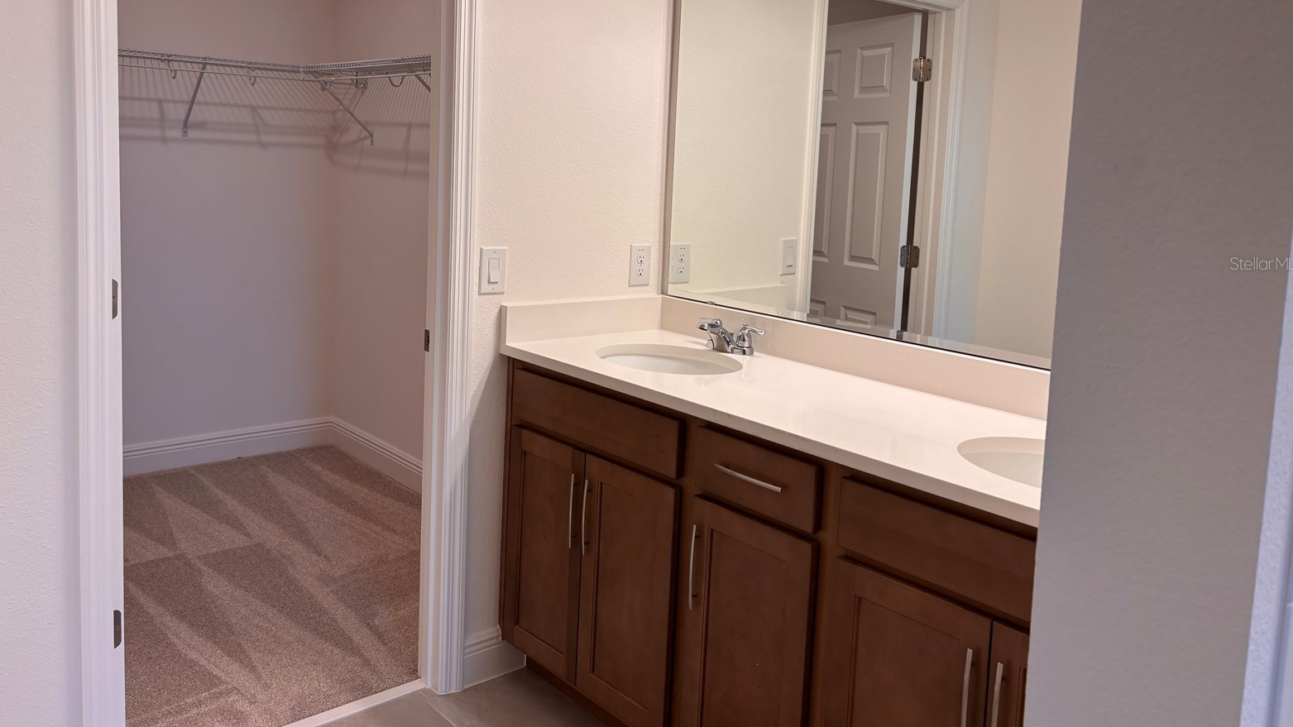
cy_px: 263
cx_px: 646
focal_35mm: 29
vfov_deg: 39.8
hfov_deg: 66.1
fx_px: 994
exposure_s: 1/120
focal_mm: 5.96
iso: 40
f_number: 1.6
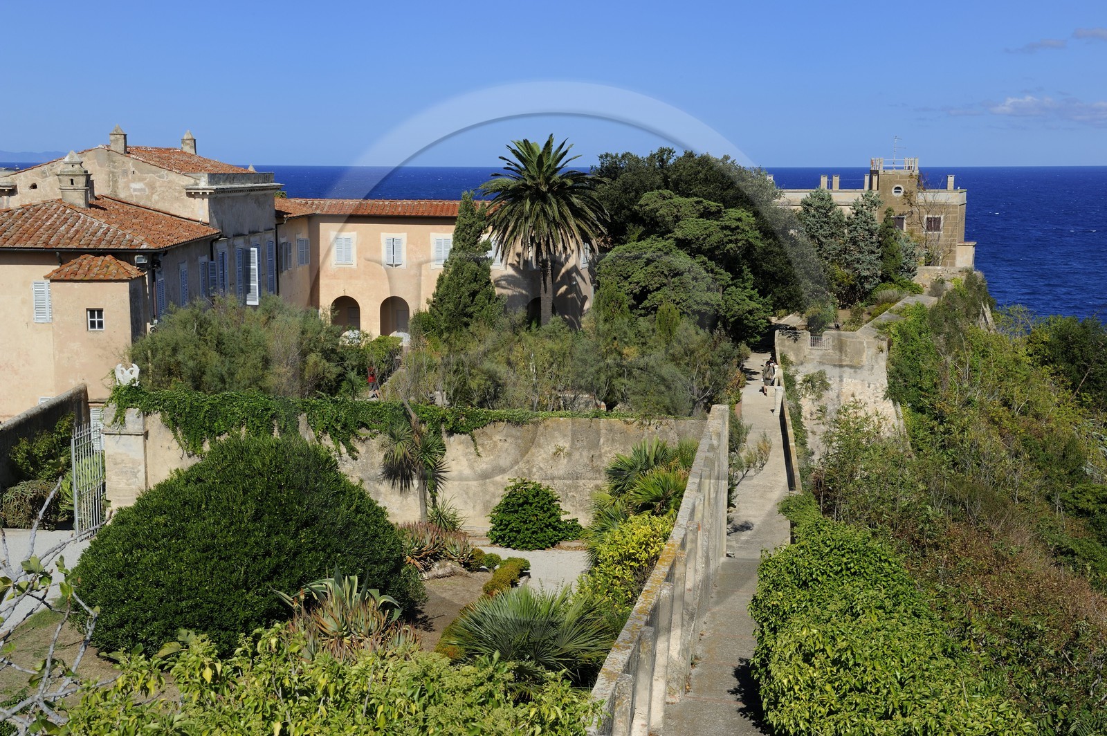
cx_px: 554
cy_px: 368
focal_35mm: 48
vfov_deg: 28.0
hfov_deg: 41.1
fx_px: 1475
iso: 200
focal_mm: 48
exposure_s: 1/160
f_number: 16
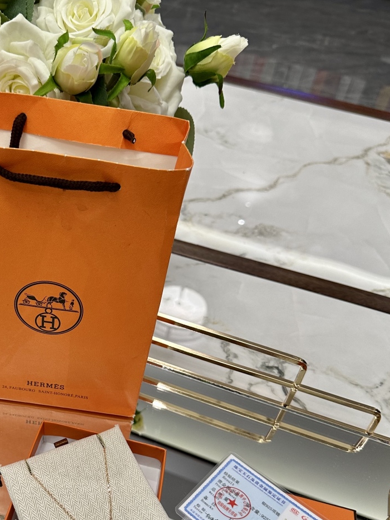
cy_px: 330
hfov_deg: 37.7
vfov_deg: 49.6
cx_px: 99
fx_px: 556
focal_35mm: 37
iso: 125
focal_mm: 6.86
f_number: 1.78
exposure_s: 1/100
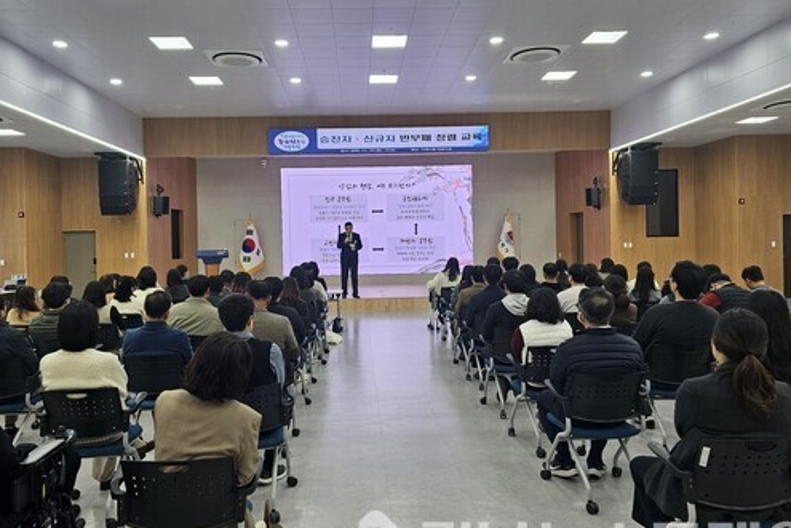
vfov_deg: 44.9
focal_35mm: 29
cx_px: 363
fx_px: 637
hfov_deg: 63.6
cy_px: 246
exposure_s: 1/120
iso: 50
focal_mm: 6.3
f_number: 1.7
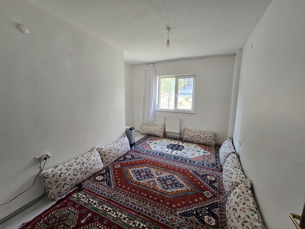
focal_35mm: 13
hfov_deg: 106.2
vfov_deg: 89.9
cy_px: 114
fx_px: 115
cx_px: 152
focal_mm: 2.2
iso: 125
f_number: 2.2
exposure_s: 1/60
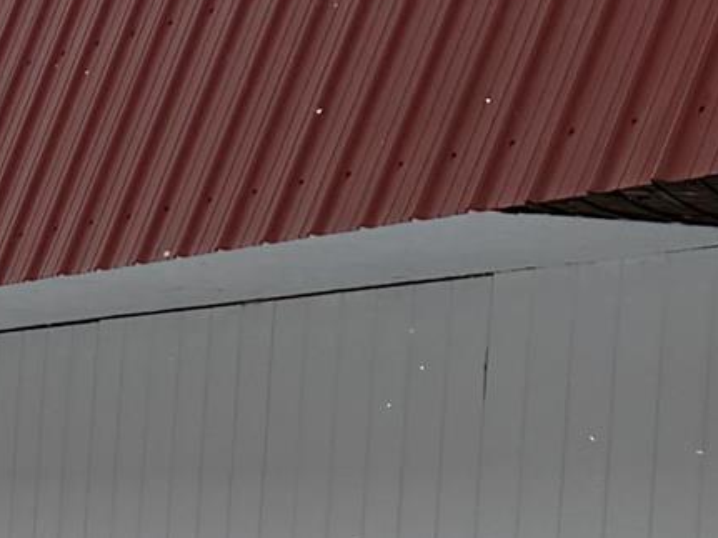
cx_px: -688
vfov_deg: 8.6
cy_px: 560
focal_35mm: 171
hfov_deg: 10.6
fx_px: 3546
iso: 80
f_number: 1.78
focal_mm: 6.76
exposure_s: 1/4673
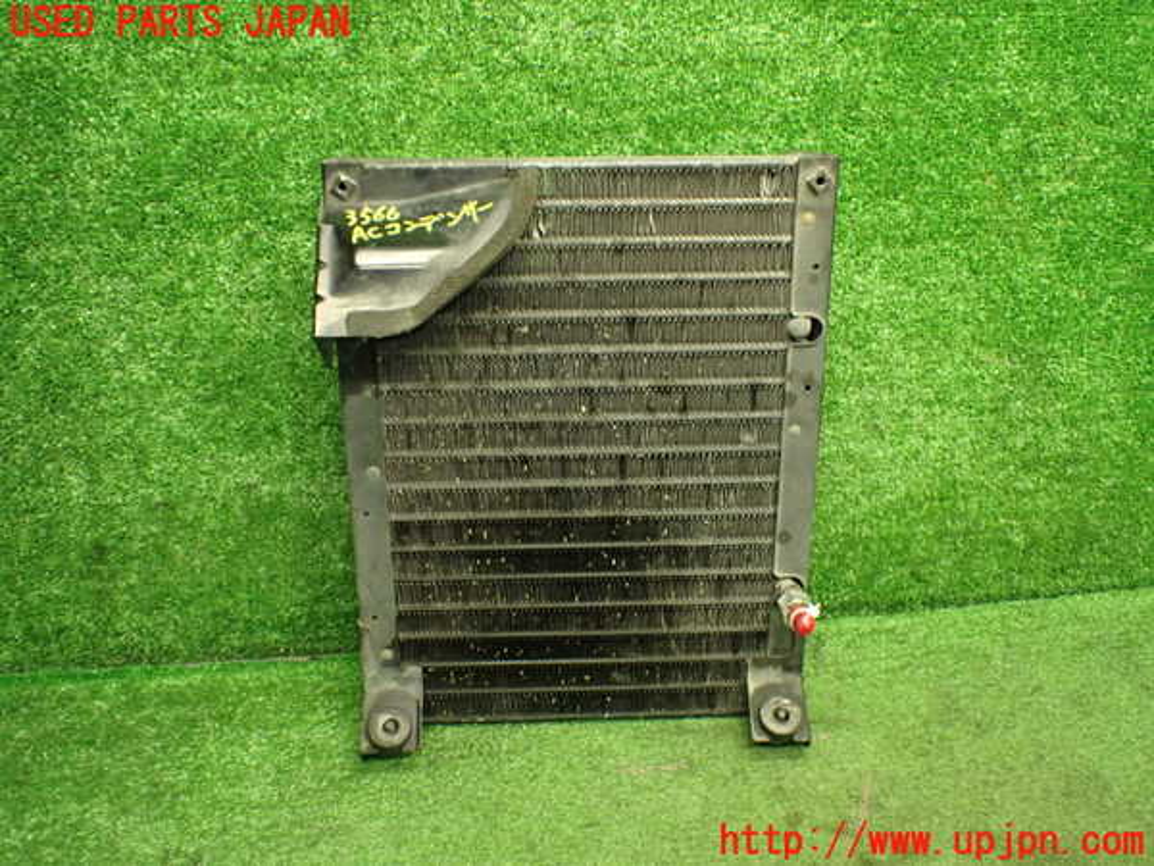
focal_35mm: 30
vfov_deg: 46.8
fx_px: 1000
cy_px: 433
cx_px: 577
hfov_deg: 60.0
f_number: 2.3
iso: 800
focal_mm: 5.4
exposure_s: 1/80
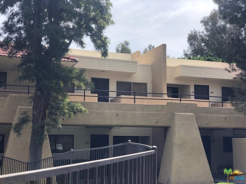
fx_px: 370
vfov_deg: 28.0
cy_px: 92
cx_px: 123
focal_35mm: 52
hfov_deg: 36.8
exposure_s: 1/883
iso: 16
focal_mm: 6
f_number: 2.4
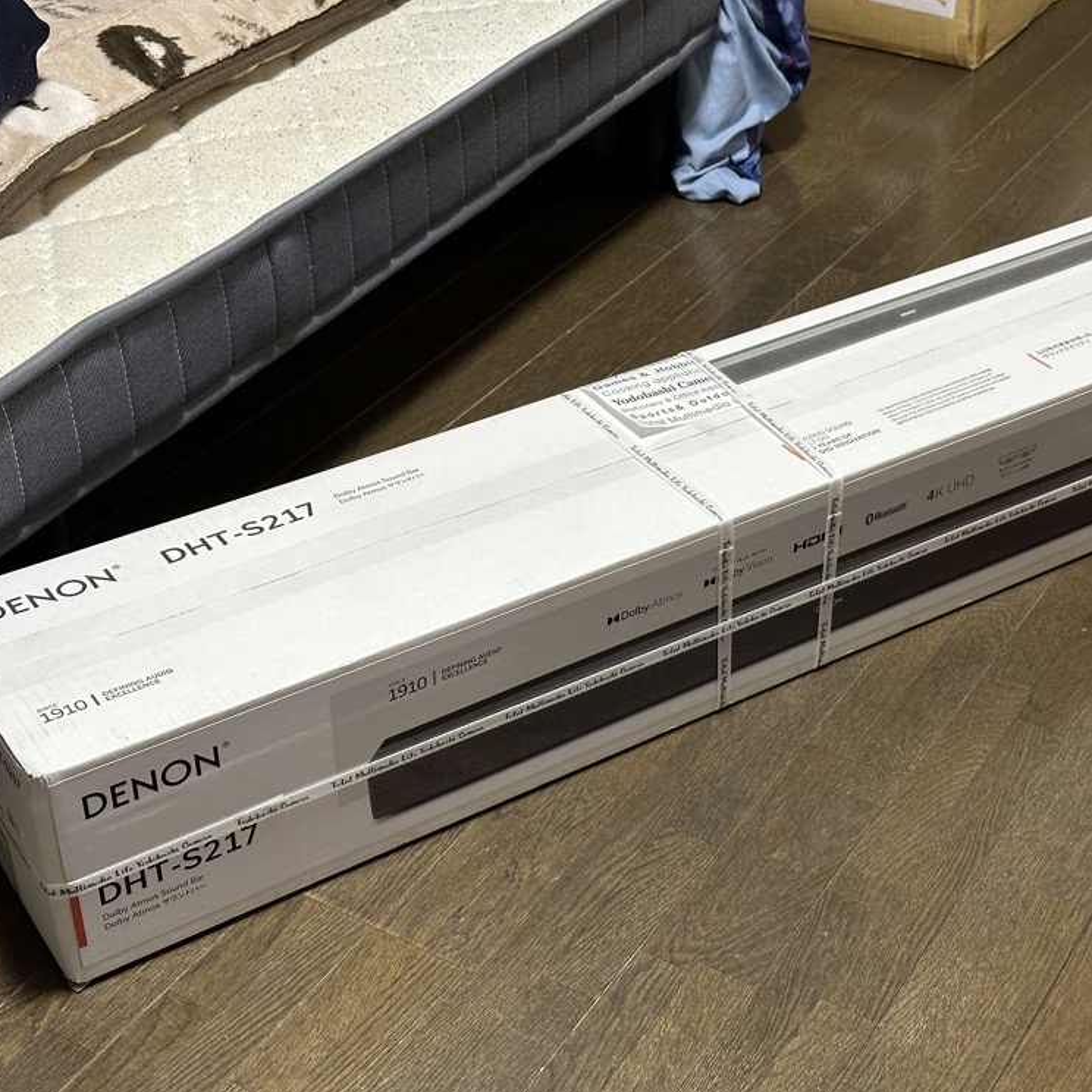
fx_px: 2034
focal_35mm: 57
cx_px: 606
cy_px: 547
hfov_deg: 30.0
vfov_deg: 30.0
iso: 160
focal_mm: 6.86
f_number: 1.78
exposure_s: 1/59
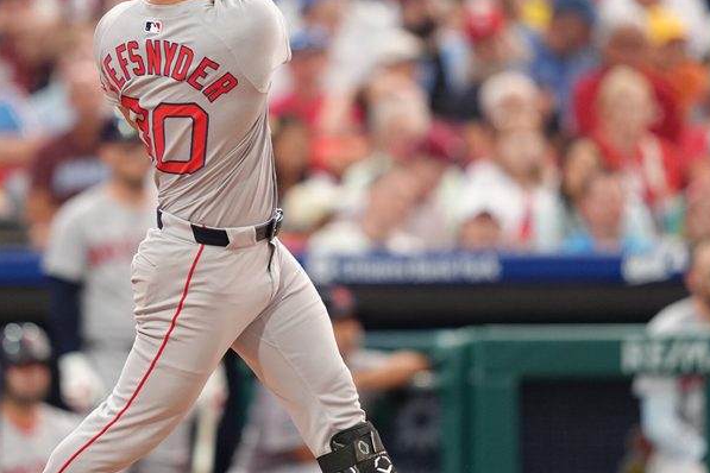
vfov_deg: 2.0
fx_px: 13528
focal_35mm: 686
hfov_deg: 3.0
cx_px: 169
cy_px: 232
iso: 2000
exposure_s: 1/2500
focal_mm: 400
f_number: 2.8
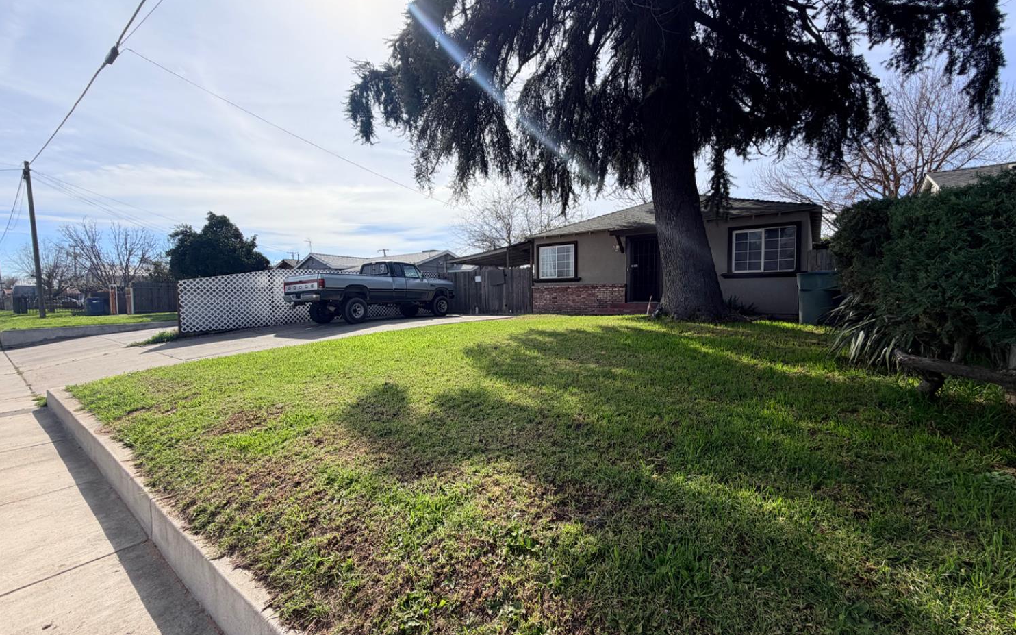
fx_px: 415
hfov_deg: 101.5
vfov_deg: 74.8
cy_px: 316
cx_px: 512
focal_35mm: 15
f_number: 2.2
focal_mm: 2.22
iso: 25
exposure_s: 1/914
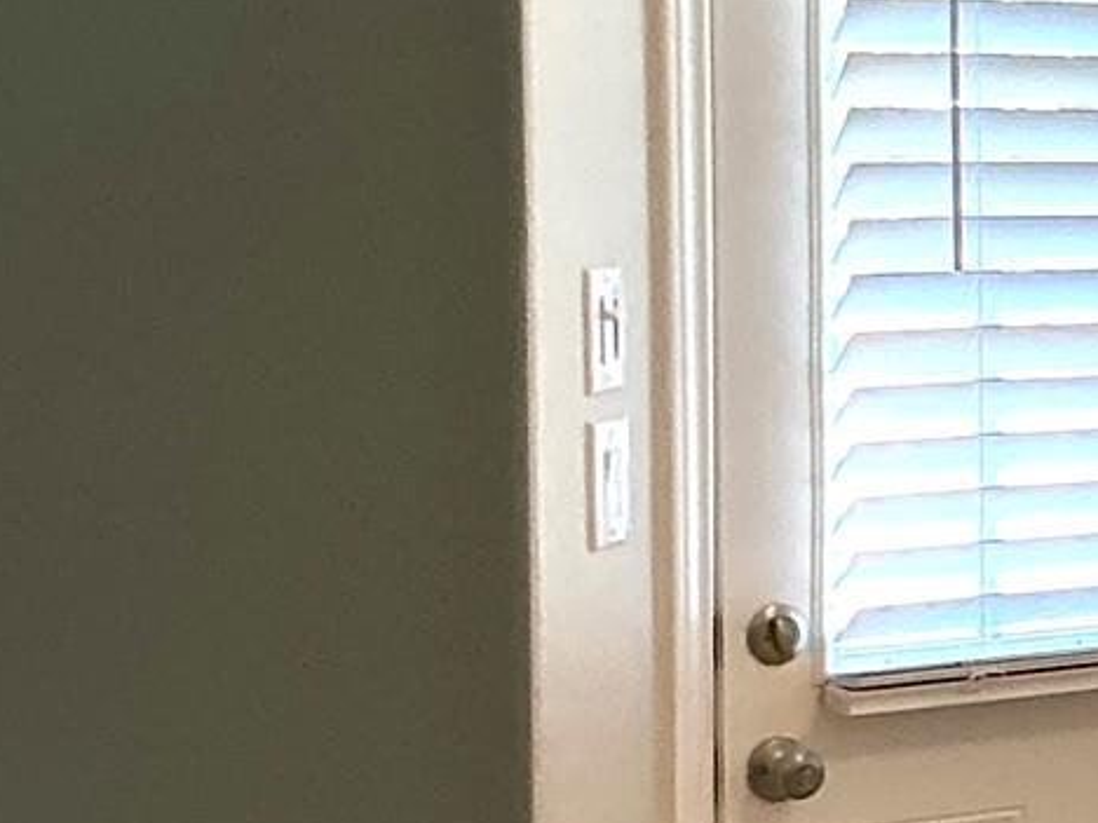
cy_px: 408
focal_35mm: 127
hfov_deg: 13.0
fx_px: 4028
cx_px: 2348
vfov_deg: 11.7
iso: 50
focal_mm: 3
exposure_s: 1/120
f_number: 1.8
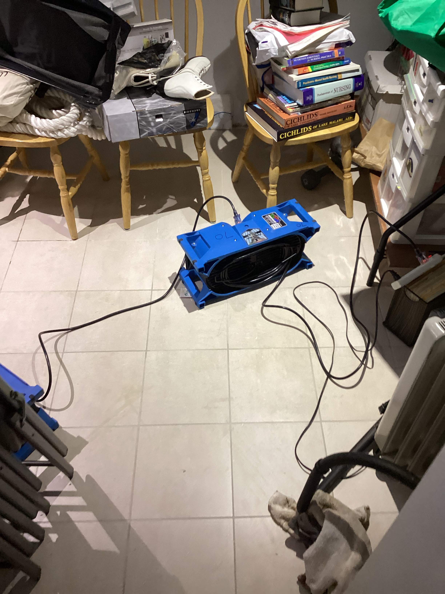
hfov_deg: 45.4
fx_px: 531
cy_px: 297
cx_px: 222
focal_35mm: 31
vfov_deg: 58.4
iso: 160
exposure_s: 1/60
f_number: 2.4
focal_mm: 3.3
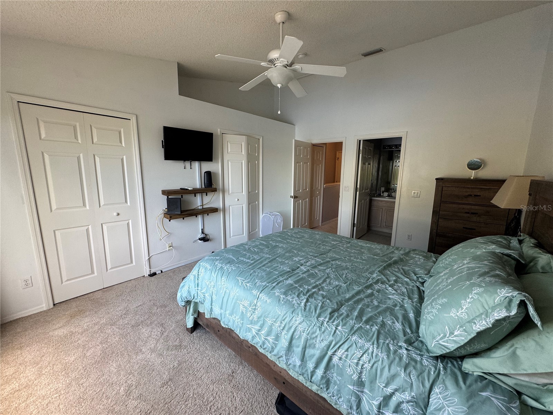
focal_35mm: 14
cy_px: 208
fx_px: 224
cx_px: 276
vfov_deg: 85.7
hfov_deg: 102.1
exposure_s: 1/99
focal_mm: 2.22
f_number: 2.2
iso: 125
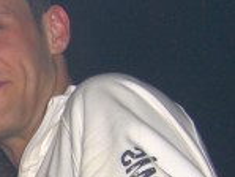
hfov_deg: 12.3
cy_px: 229
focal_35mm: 153
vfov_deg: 9.5
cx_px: -109
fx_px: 1040
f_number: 2.8
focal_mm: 7.9
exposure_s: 1/60
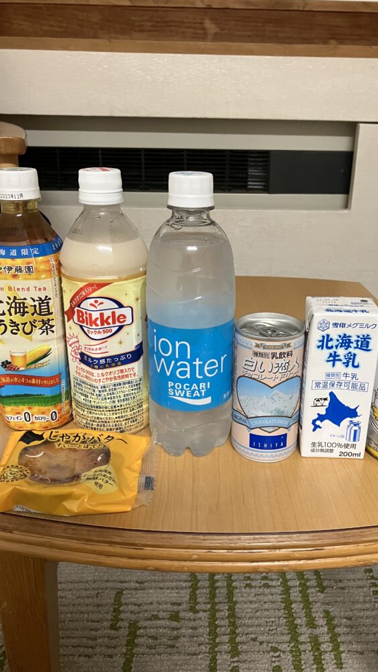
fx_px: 552
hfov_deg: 37.7
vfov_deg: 62.6
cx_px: 220
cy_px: 337
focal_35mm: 31
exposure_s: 1/33
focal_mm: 3.99
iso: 250
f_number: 1.8
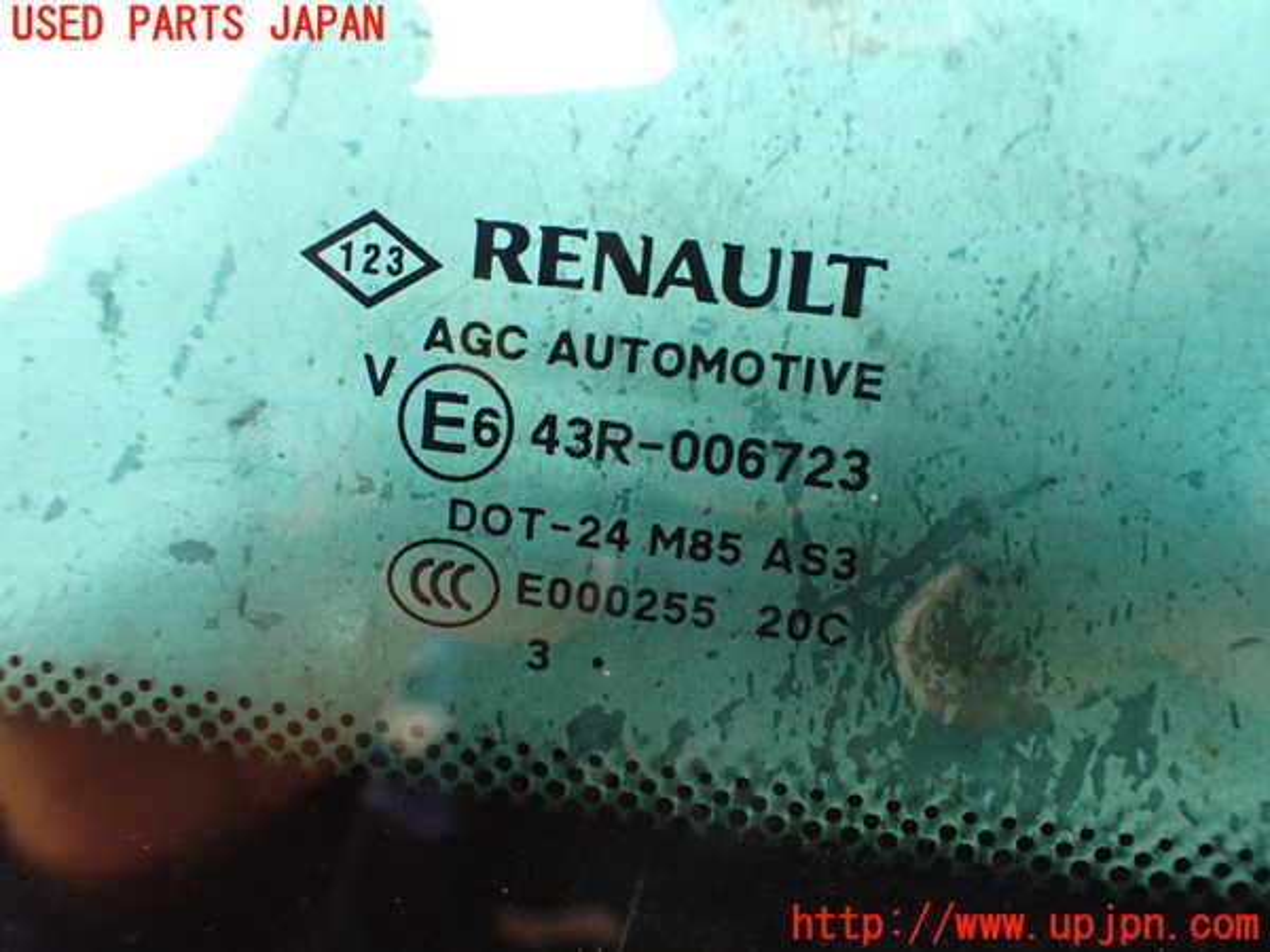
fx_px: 1101
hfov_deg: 60.0
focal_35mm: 30
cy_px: 476
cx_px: 635
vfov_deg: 46.8
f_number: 2.3
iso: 800
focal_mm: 5.4
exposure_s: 1/125
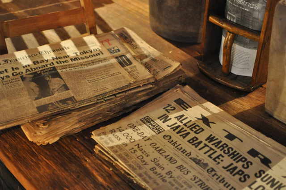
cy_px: 95
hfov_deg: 37.9
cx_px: 143
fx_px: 417
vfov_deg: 25.7
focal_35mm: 52
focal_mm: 35
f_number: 1.8
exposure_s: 1/8
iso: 1600
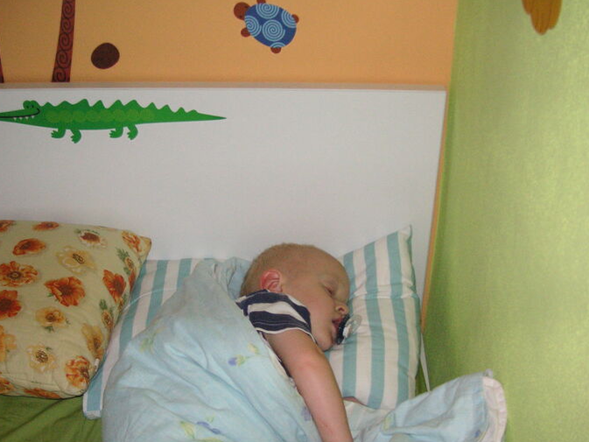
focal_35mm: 44
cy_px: 239
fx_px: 749
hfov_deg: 42.8
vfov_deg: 32.9
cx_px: 255
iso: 160
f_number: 2.8
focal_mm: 6.1
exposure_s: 1/45
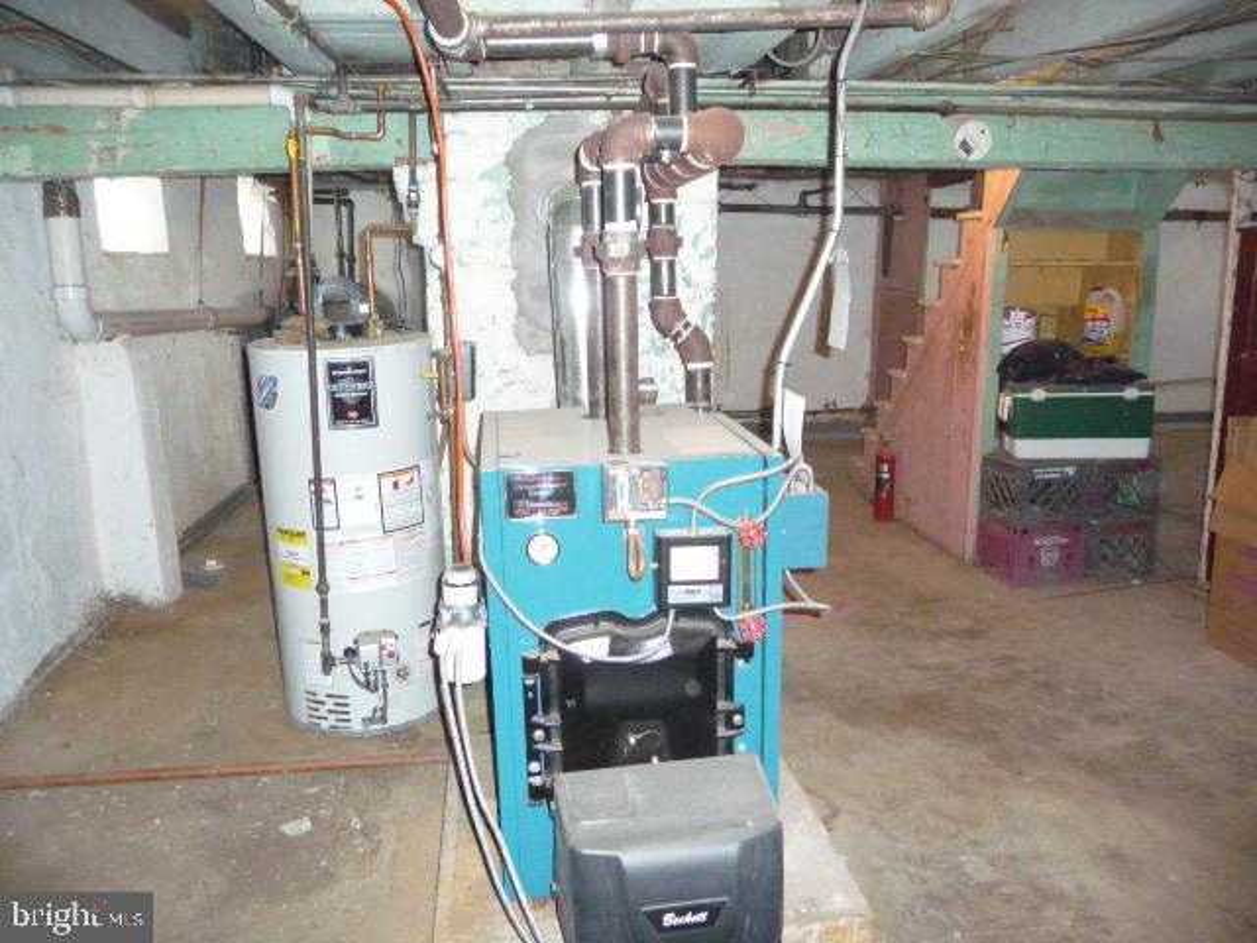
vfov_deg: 49.7
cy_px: 472
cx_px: 628
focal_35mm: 28
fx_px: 1017
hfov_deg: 63.4
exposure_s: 1/30
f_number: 3.3
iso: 1000
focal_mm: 4.7
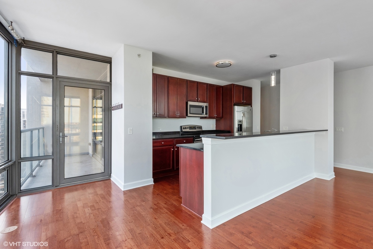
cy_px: 124
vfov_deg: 70.5
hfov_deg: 93.3
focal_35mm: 17
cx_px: 186
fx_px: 176
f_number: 8
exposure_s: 1/60
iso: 400
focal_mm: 17
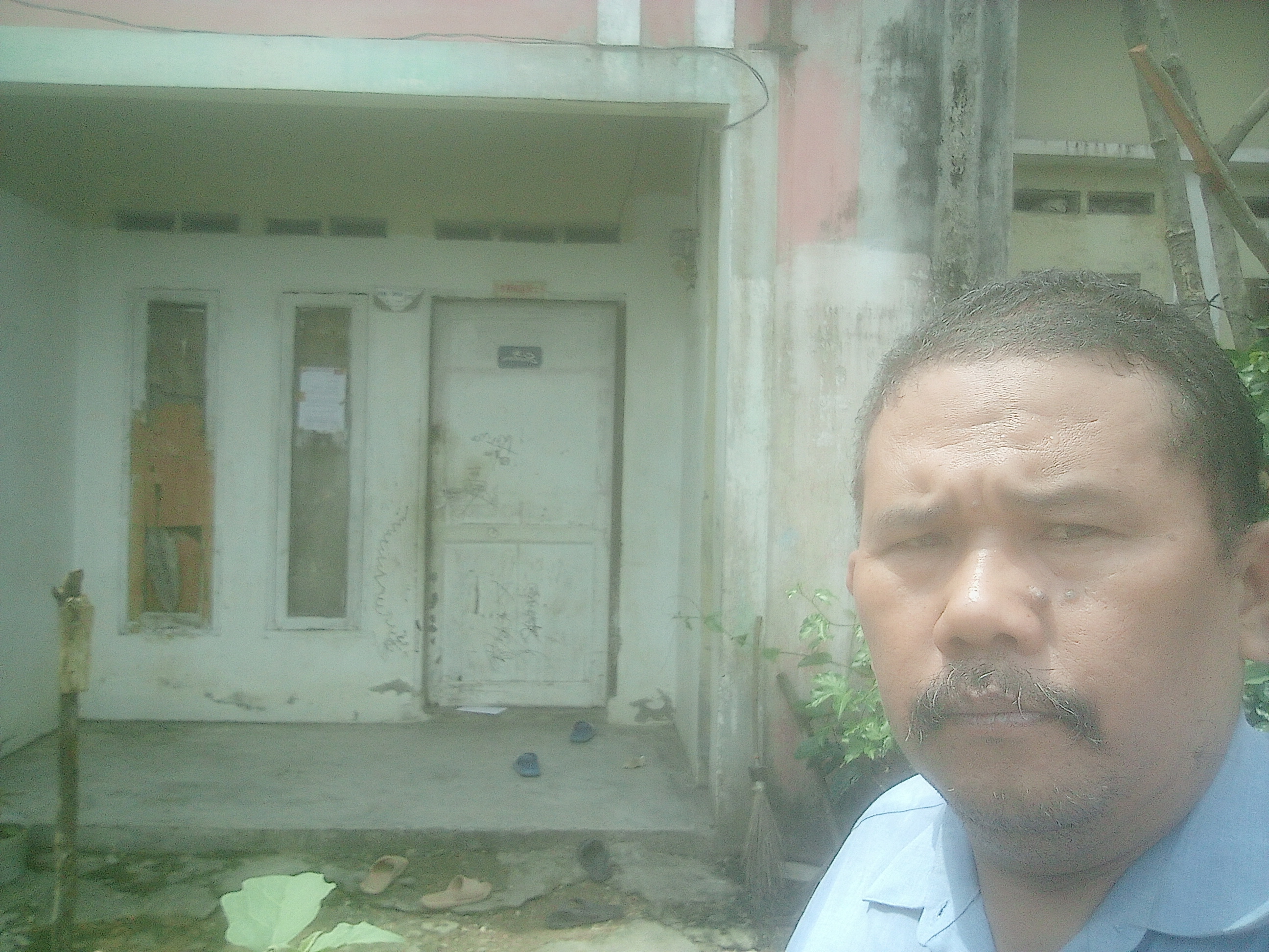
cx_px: 634
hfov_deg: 63.4
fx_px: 1026
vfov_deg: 49.7
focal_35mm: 28
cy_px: 476
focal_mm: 2.64
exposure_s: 1/496
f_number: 2
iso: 103
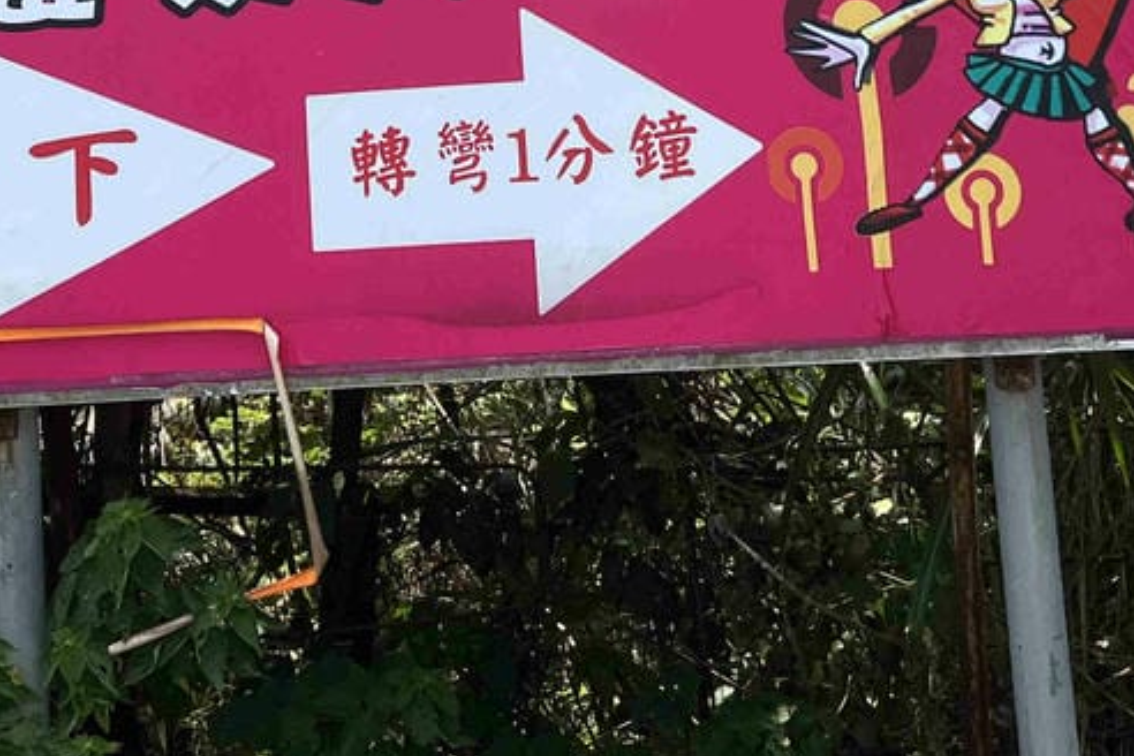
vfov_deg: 19.1
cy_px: -217
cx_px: 493
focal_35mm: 66
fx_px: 2079
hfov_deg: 30.5
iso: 50
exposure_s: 1/2008
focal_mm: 5.7
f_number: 1.5
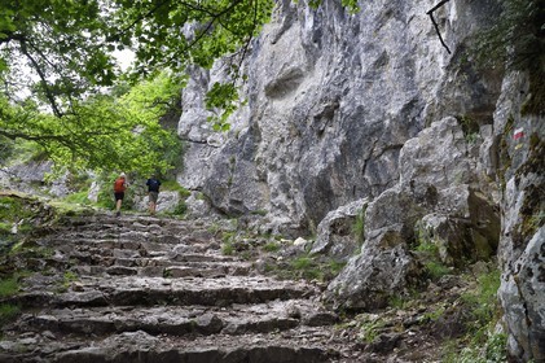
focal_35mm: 32
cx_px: 272
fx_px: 484
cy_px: 182
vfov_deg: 41.1
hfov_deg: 58.8
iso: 200
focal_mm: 32
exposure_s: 1/80
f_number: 8
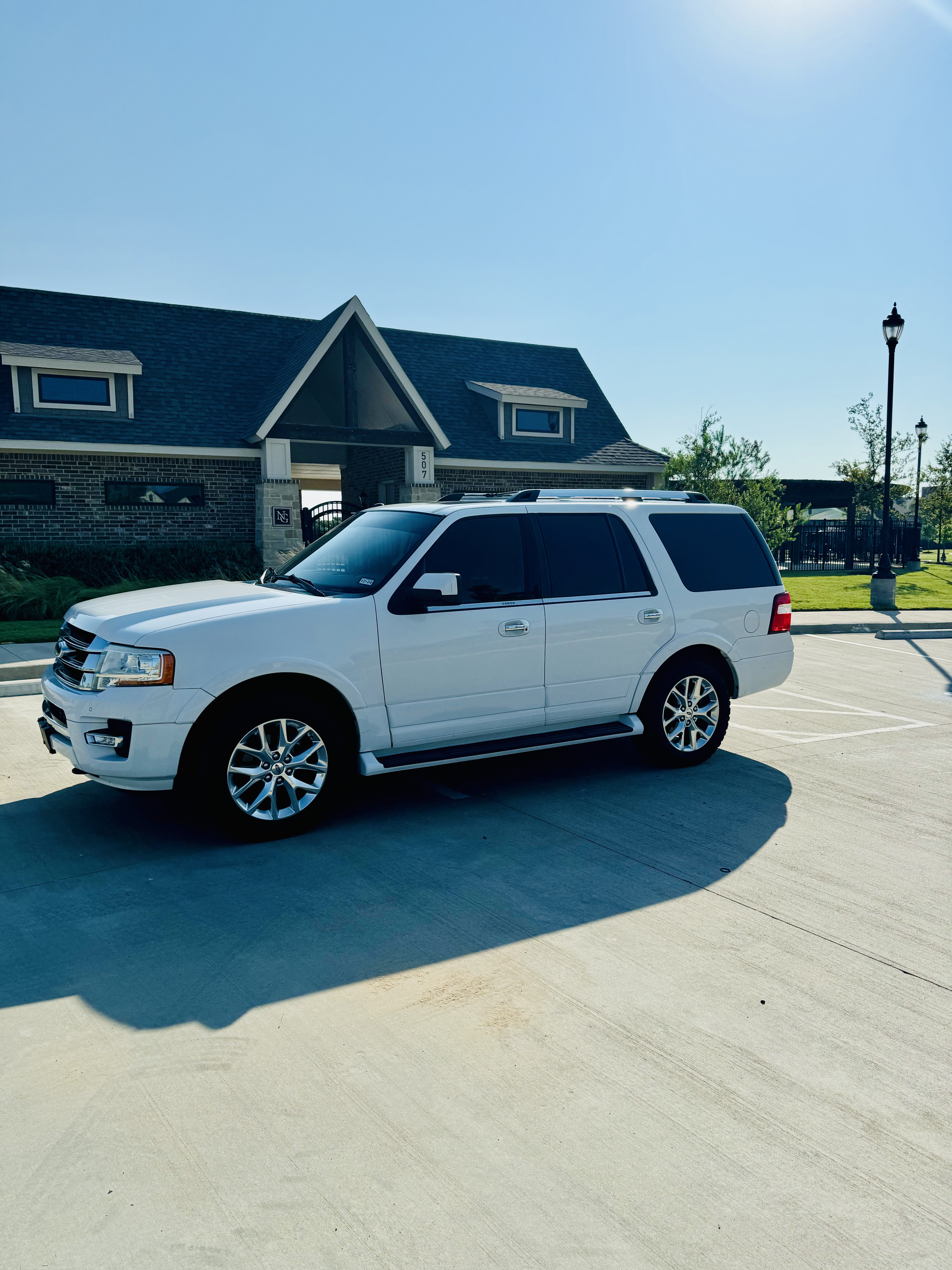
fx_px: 880
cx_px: 476
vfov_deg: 71.6
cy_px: 635
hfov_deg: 56.8
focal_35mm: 24
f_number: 1.78
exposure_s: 1/12346
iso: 80
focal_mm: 6.76
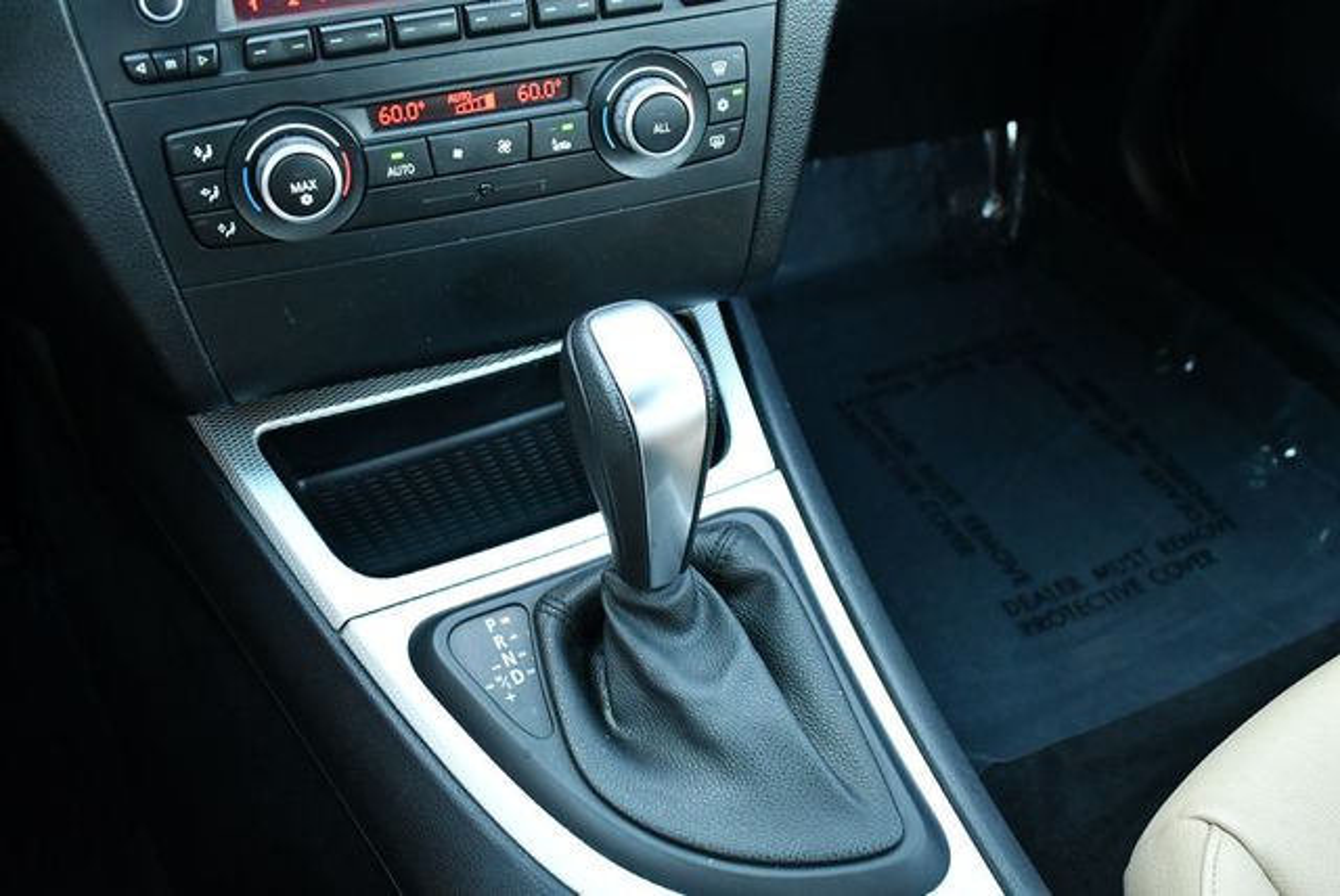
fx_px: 1341
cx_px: 670
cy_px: 448
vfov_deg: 36.9
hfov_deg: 53.1
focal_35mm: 36
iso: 1800
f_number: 3.5
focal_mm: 18
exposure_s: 1/125
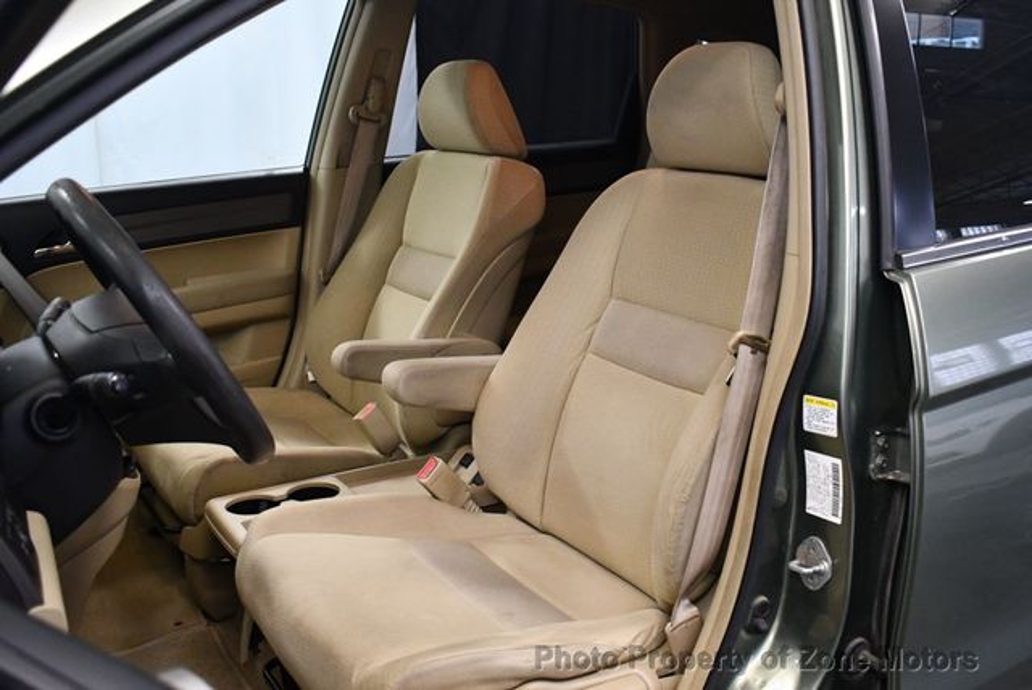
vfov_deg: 36.9
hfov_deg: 53.1
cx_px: 516
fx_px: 1033
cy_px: 345
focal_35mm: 36
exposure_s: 1/125
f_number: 3.5
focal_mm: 18
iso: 2000
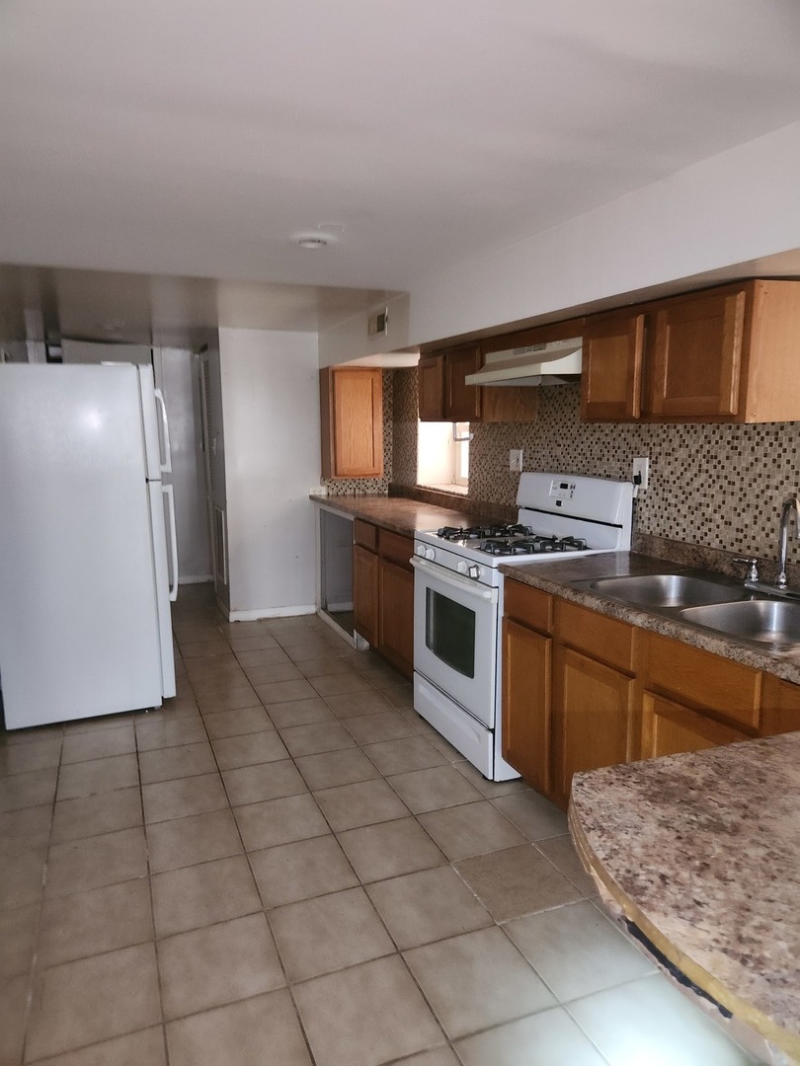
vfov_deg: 73.9
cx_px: 400
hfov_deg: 58.9
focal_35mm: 23
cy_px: 533
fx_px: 709
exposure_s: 1/8
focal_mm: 5.4
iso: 400
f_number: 1.8
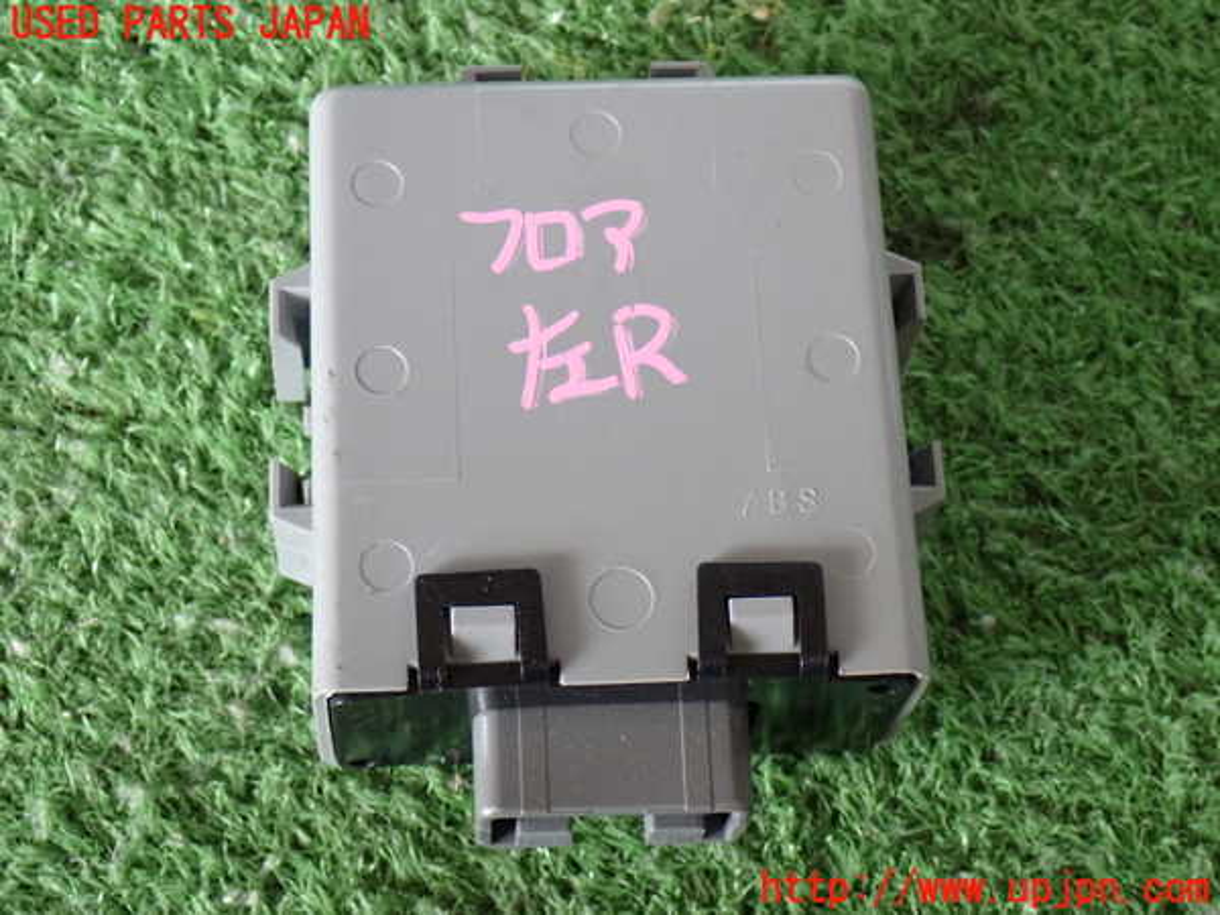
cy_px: 458
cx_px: 610
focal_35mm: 77
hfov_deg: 25.3
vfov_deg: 19.1
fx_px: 2714
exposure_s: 1/60
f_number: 4.1
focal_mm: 13.65
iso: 800
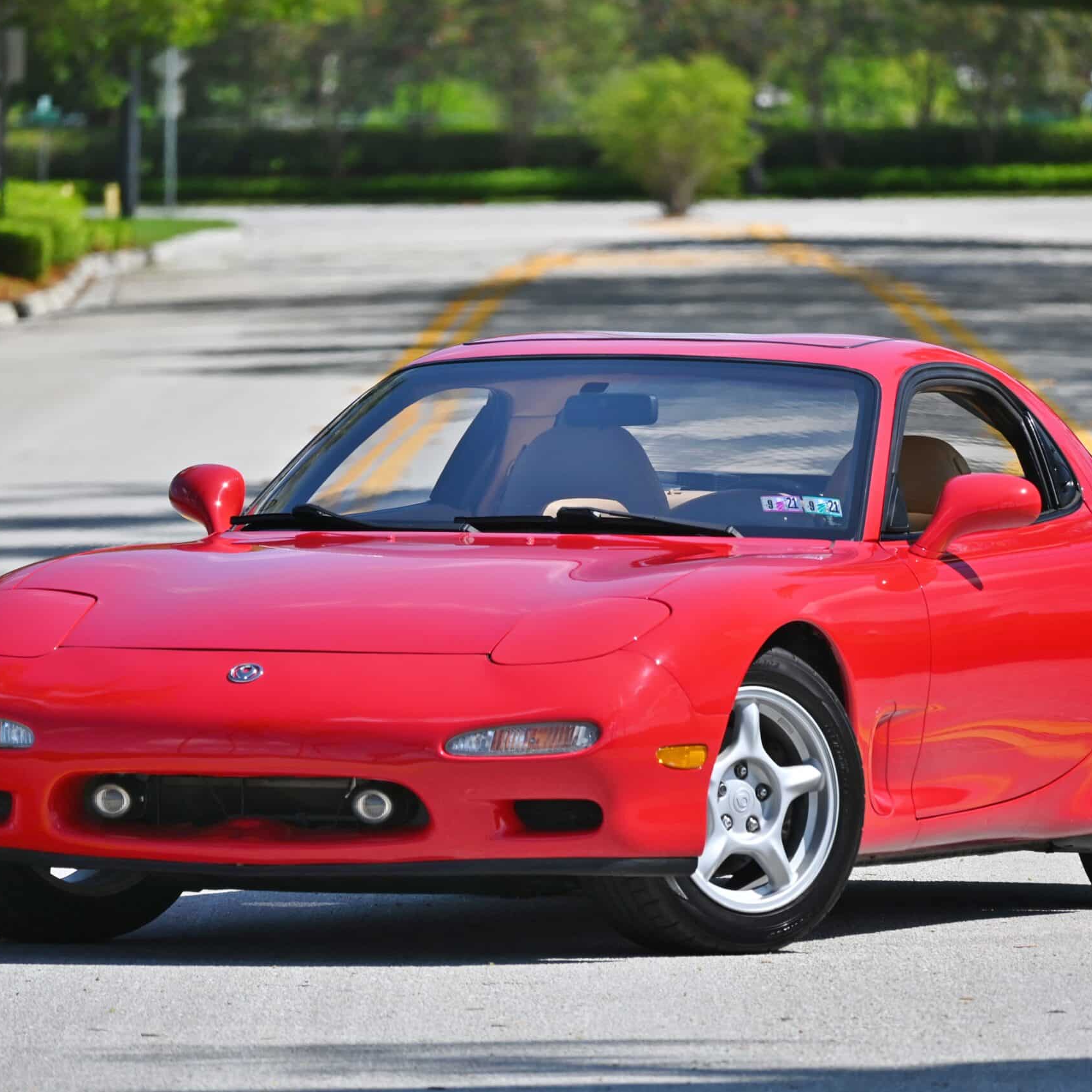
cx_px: 577
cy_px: 546
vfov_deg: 3.8
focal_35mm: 460
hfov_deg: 3.8
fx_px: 16418
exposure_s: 1/500
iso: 360
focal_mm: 240
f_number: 6.3
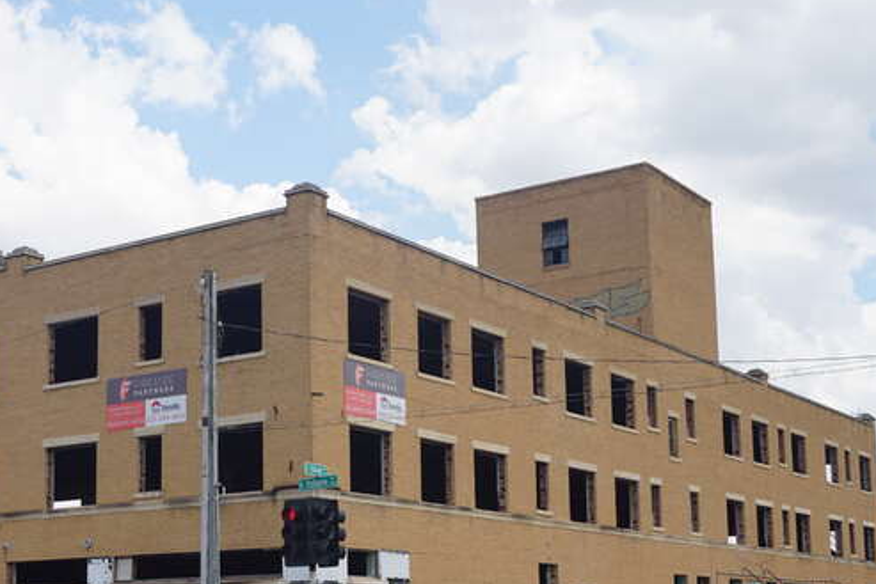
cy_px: 439
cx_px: 299
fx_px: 1480
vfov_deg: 22.1
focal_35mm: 61
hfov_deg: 32.7
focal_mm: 25
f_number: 11
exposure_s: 1/125
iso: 100
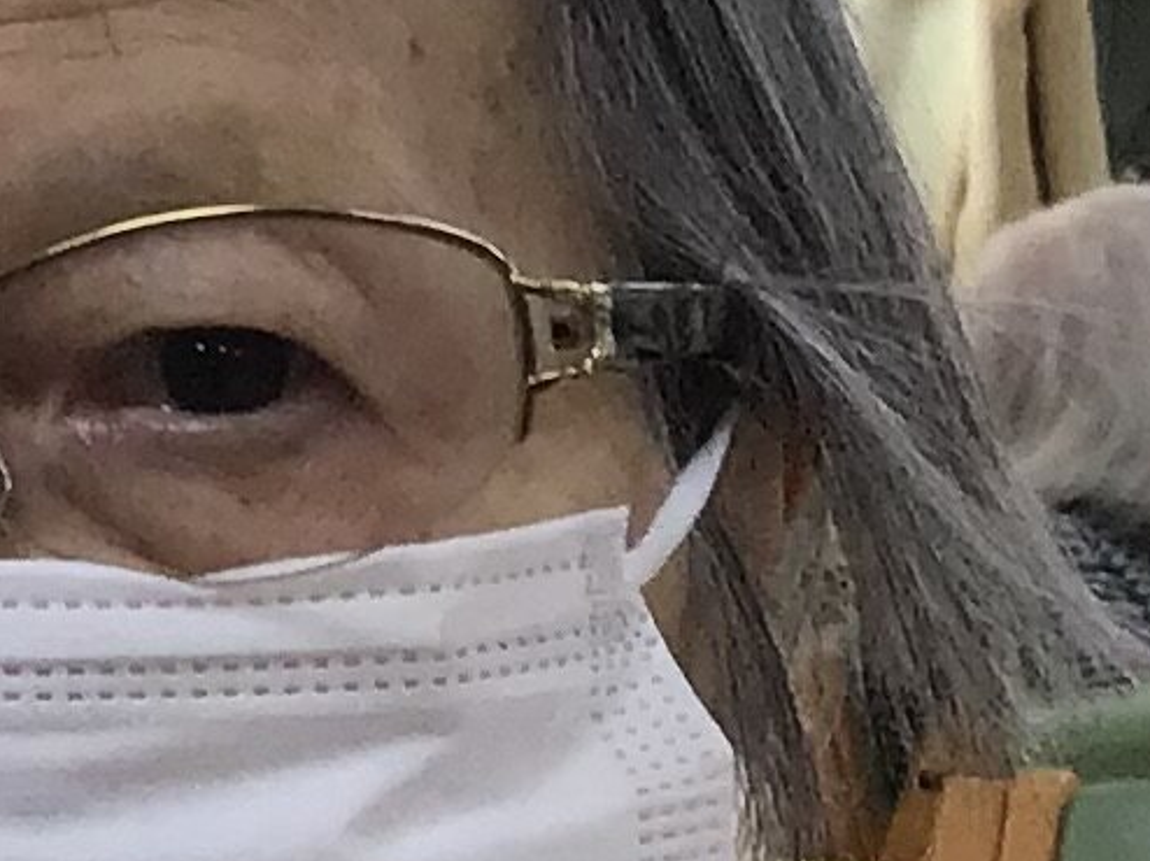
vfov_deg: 7.2
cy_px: 379
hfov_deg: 8.3
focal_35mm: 205
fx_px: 6807
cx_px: -2242
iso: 32
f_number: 2.4
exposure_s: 1/60
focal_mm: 3.3
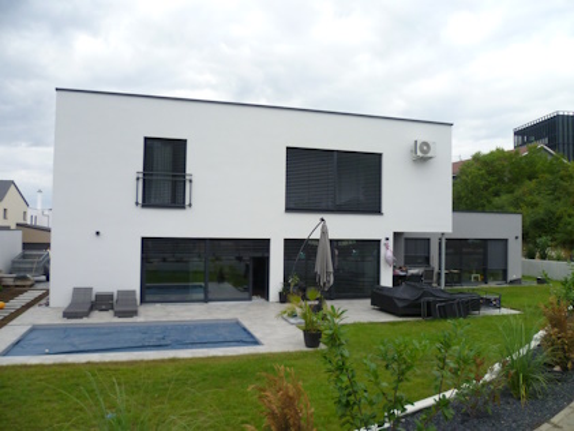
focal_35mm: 28
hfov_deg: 63.4
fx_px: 464
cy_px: 216
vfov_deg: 49.8
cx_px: 287
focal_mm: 5
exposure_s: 1/500
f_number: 2.8
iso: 200
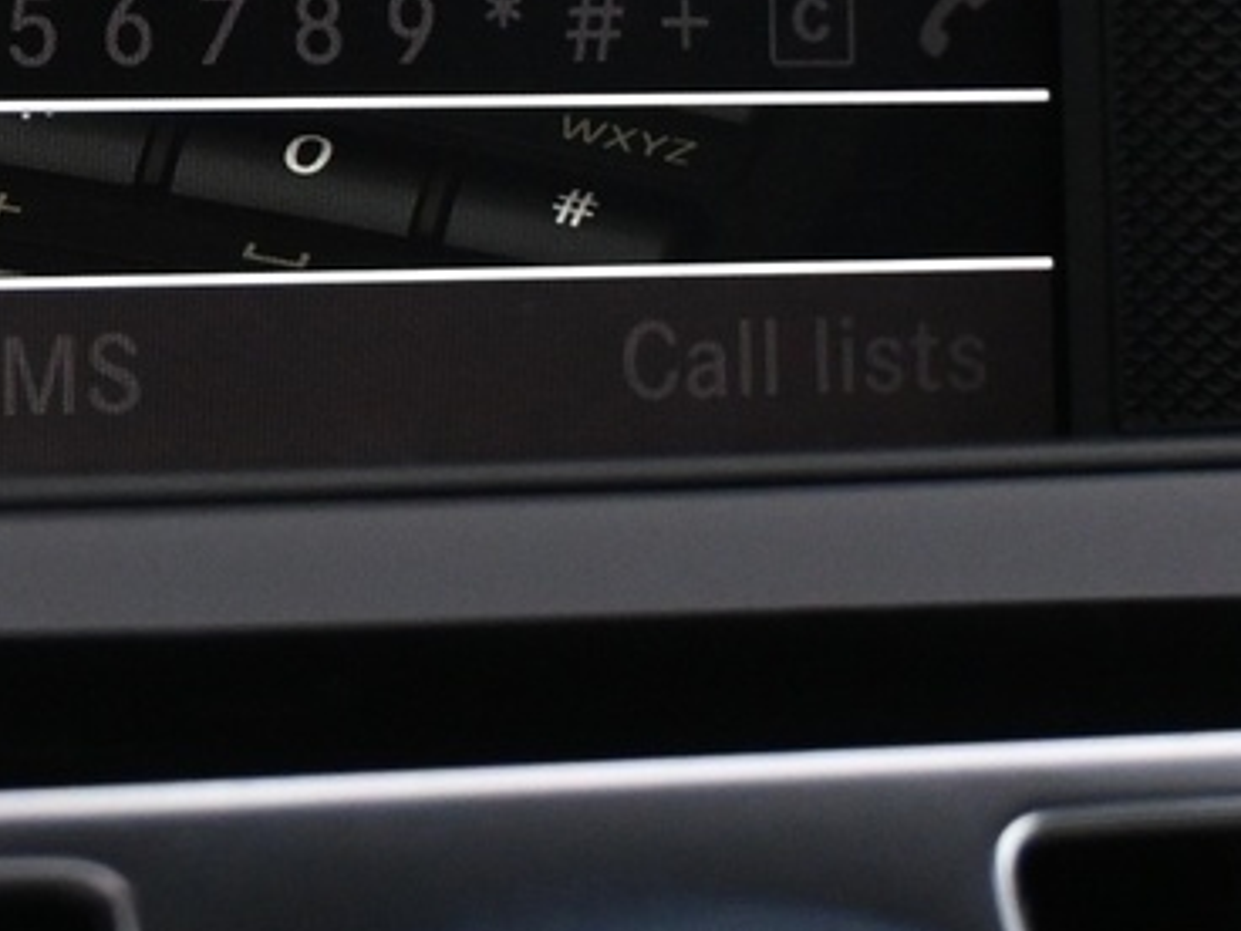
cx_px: -384
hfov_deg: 13.0
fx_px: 5238
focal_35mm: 146
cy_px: -300
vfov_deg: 9.9
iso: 1600
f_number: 4.2
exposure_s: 1/40
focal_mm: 23
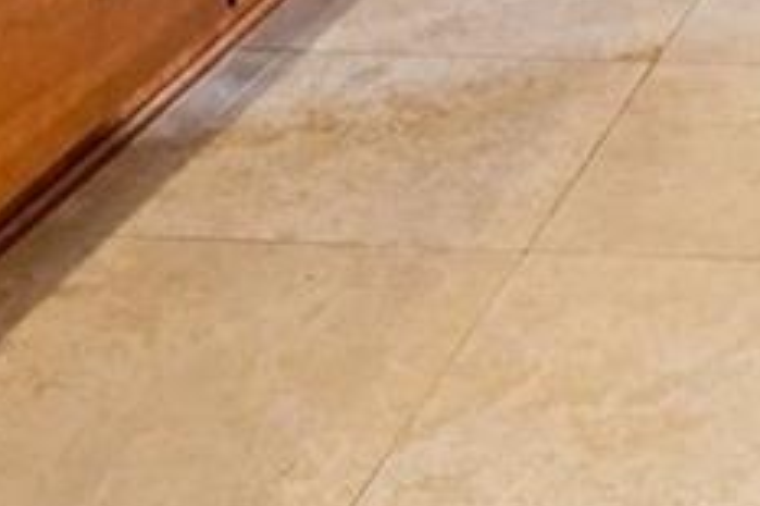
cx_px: 1285
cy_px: -914
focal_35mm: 103
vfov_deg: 10.3
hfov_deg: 17.0
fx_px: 2173
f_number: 8
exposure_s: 1/30
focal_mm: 10
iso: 1000
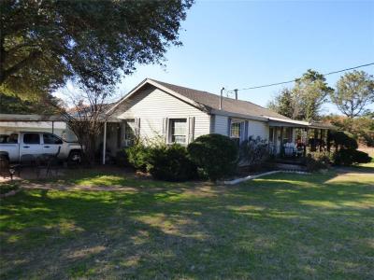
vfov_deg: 56.8
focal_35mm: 24
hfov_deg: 71.6
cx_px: 187
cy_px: 140
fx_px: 259
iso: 200
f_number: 3
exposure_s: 1/640
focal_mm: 4.25
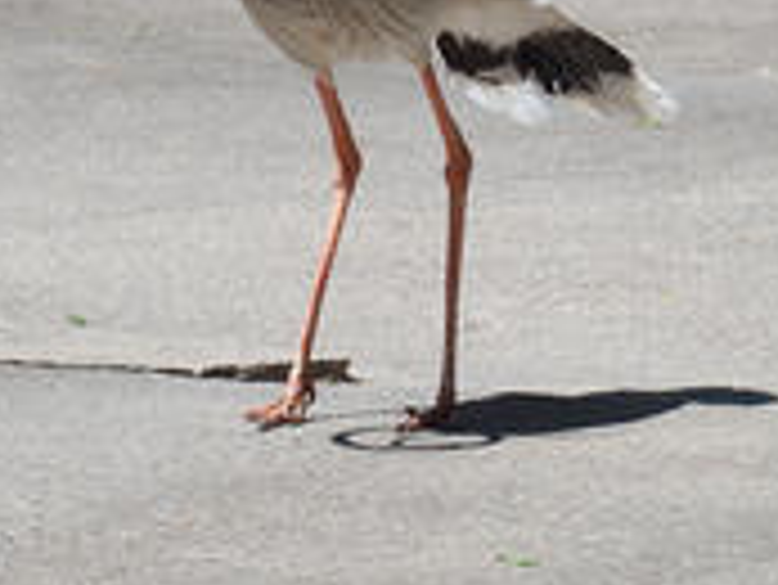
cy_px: 68
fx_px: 8771
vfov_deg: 3.8
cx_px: 234
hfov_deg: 5.1
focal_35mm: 390
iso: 100
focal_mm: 31.8
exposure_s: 1/1000
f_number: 4
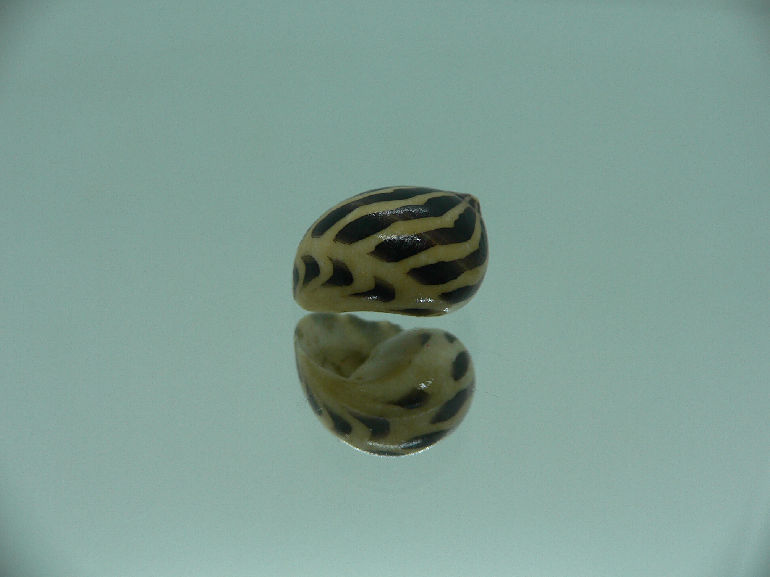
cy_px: 288
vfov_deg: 40.7
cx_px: 385
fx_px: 779
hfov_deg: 52.6
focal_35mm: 35
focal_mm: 4.6
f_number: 2.8
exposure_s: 1/80
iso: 80
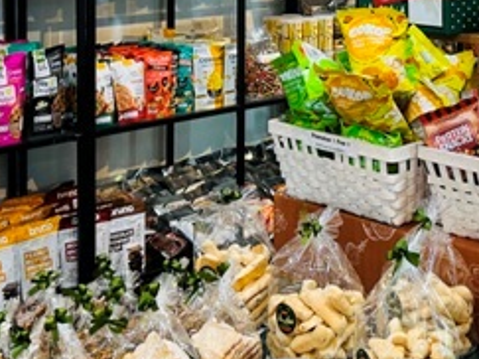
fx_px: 1093
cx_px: 400
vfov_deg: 17.8
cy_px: -63
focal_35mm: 79
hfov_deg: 24.2
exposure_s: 1/50
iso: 125
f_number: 1.78
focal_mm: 6.86
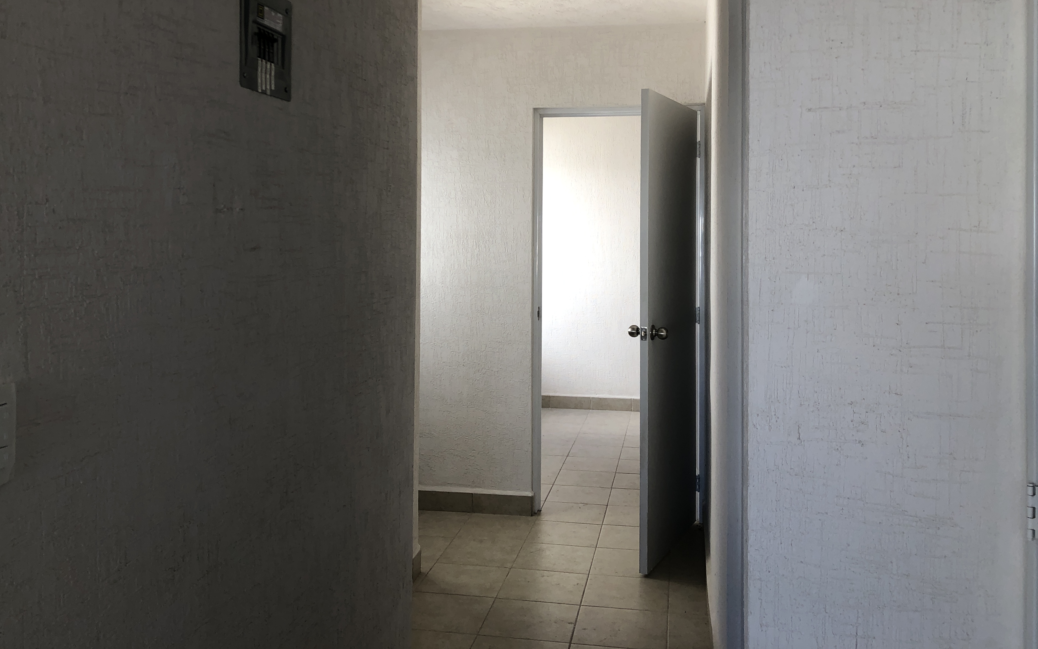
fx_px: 905
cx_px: 510
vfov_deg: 39.1
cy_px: 234
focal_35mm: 32
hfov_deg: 59.7
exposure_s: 1/120
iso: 40
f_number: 1.8
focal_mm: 4
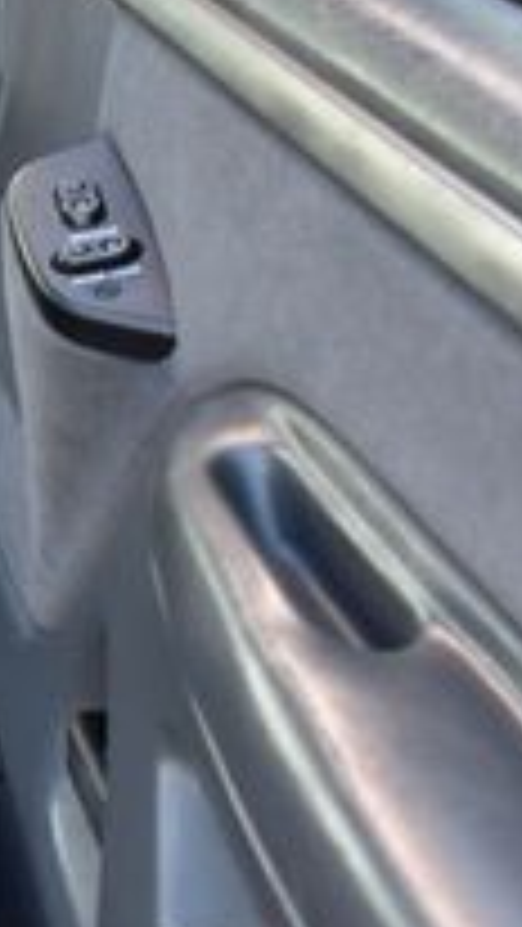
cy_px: 284
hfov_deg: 11.6
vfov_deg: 24.0
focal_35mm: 88
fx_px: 2164
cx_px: -675
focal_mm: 18
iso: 400
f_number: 6.3
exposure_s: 1/20
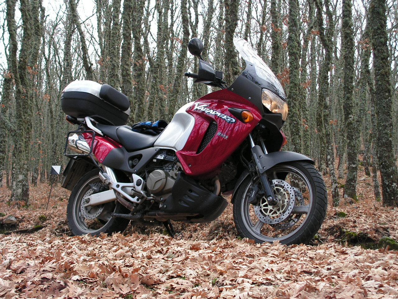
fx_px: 678
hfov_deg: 32.7
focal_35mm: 59
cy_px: 150
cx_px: 199
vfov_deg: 24.8
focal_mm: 9.9
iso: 64
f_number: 3.3
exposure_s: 1/100
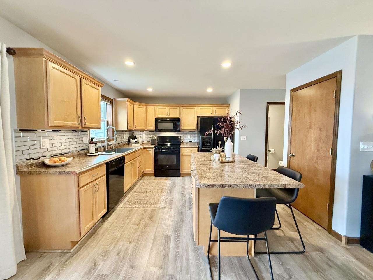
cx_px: 186
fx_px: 151
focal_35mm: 14
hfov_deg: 102.1
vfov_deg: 85.7
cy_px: 140
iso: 400
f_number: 2.2
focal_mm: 2.22
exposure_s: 1/60
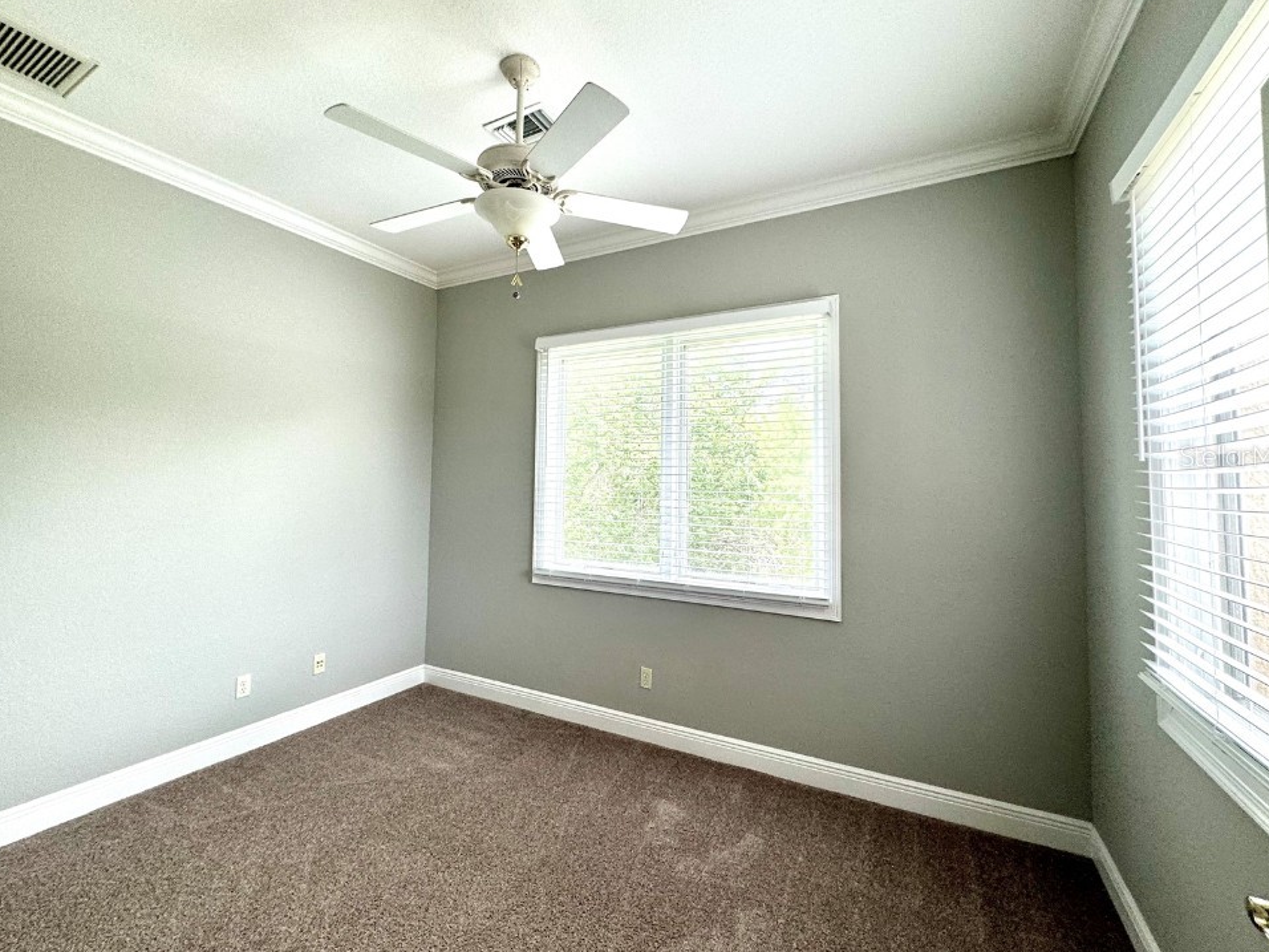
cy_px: 455
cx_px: 625
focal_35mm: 15
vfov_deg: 81.7
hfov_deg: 98.2
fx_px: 550
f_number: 2.2
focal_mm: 2.22
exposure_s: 1/120
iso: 80
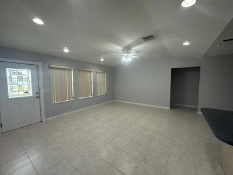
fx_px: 94
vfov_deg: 85.7
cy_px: 88
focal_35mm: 14
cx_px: 116
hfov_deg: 102.1
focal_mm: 2.22
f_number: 2.2
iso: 200
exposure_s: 1/120
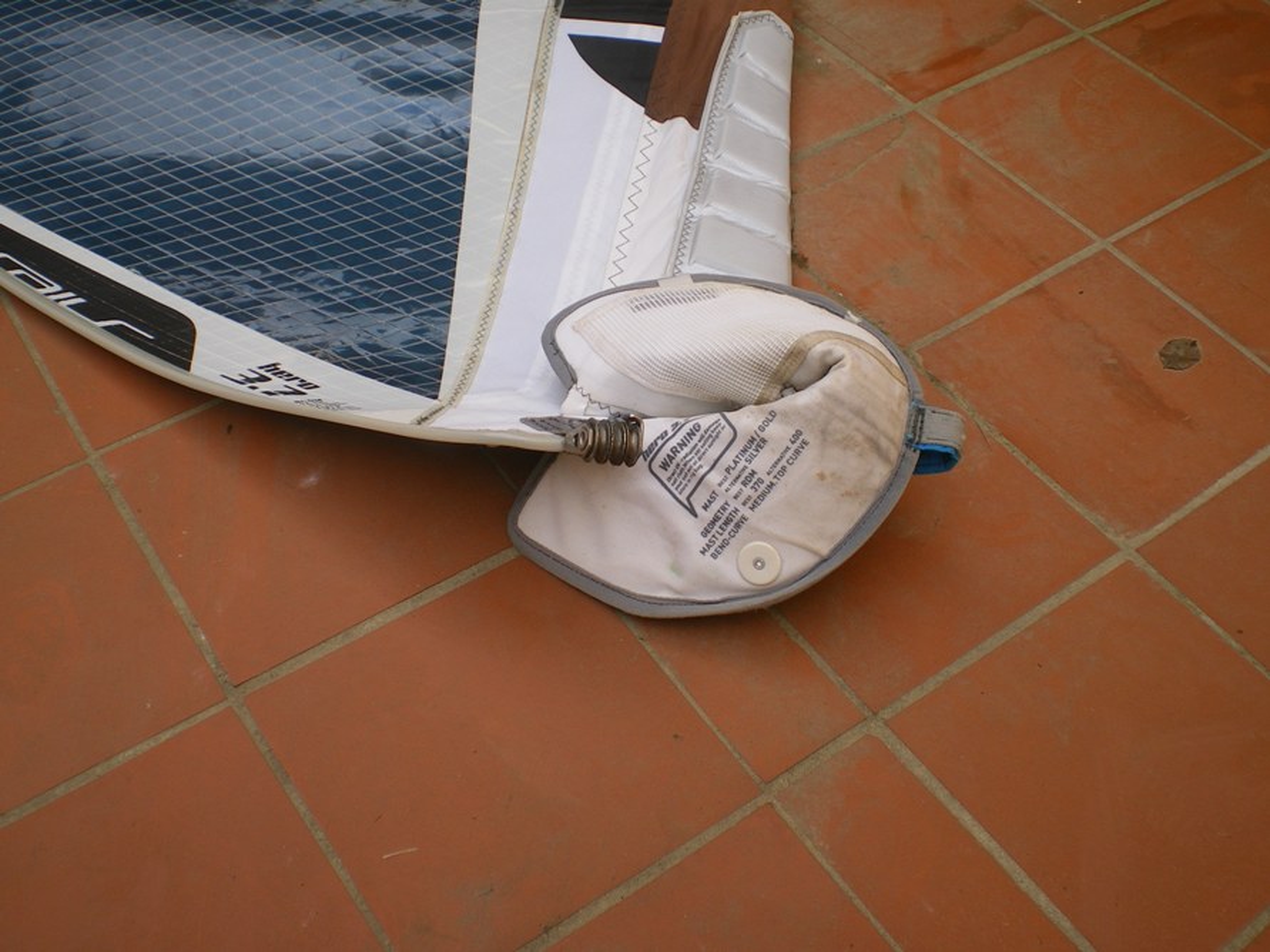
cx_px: 635
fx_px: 1394
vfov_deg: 37.7
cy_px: 476
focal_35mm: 38
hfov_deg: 49.0
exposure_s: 1/125
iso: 64
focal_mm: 6.3
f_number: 4.6
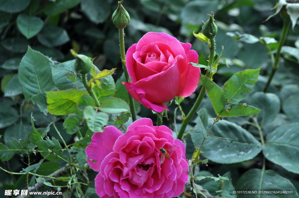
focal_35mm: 82
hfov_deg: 24.6
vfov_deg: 16.5
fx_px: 684
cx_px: 150
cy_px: 99
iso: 250
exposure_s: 1/60
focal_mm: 55
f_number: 8
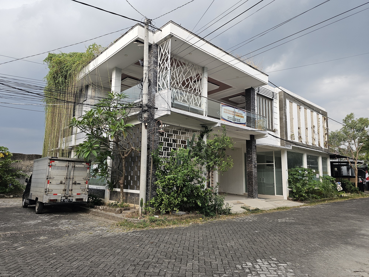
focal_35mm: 23
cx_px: 184
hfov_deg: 73.9
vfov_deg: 58.9
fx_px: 245
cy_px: 138
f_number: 1.7
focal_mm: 6.3
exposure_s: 1/100
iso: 64
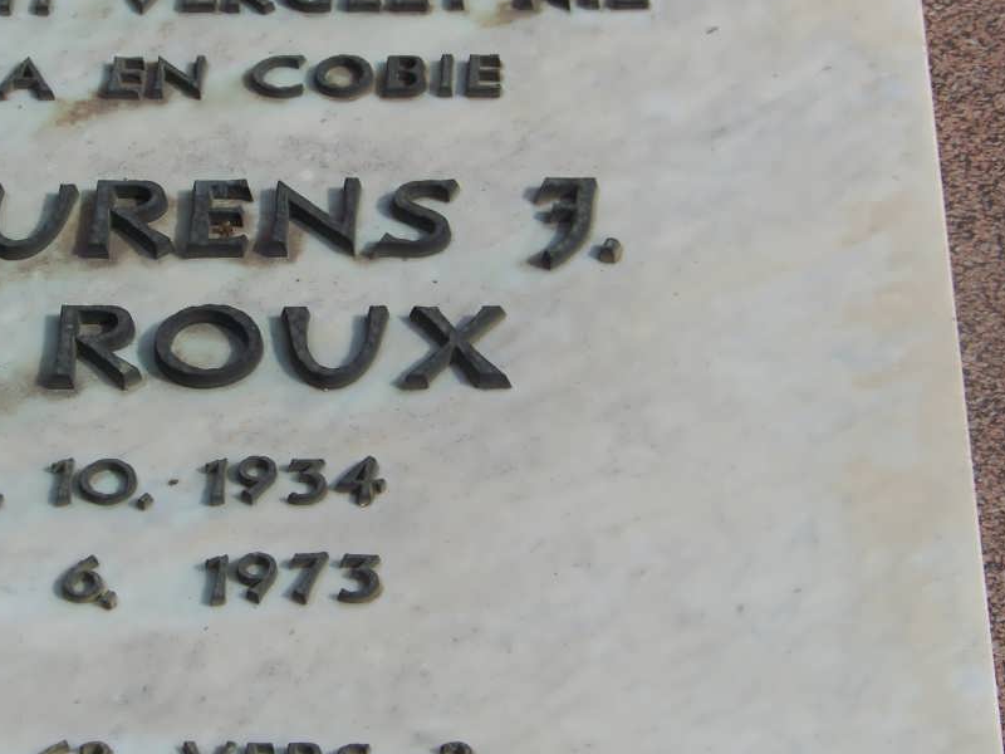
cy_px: 344
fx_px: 3397
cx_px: 379
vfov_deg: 12.7
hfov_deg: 16.8
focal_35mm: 117
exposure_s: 1/800
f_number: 4.5
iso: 64
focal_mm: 13.2
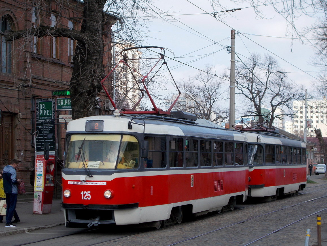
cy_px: 119
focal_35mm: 79
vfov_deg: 18.7
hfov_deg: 24.7
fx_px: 746
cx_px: 160
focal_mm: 13.5
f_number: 5.8
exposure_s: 1/250
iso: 80
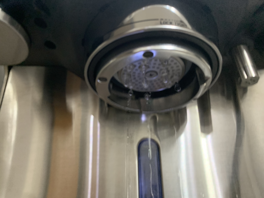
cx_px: 132
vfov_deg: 53.1
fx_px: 198
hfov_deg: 67.3
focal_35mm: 26
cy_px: 99
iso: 500
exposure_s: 1/30
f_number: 1.8
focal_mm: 4.25
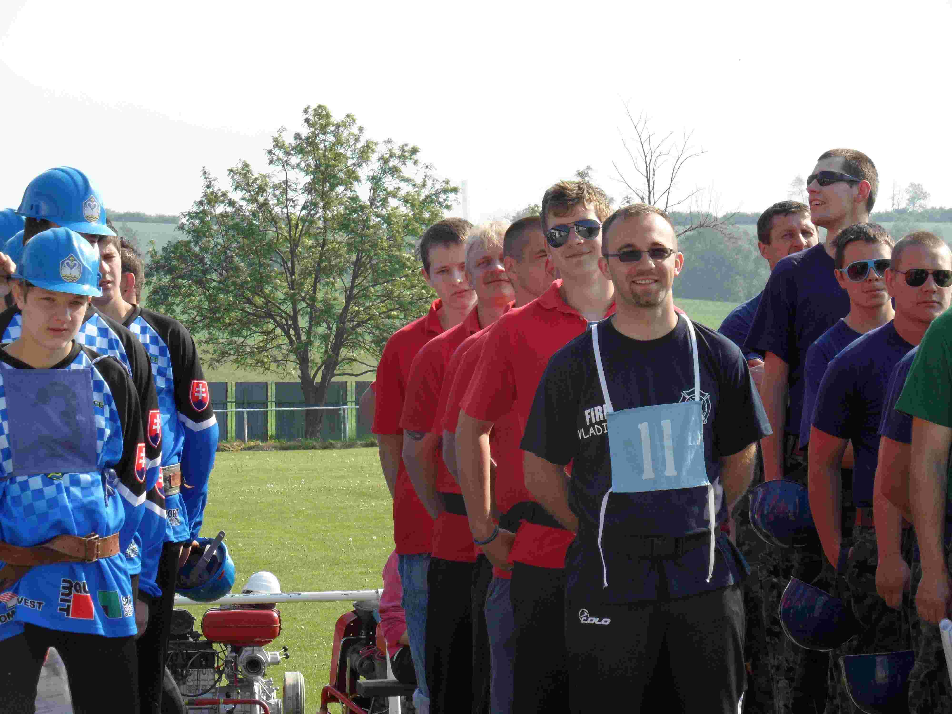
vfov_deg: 8.2
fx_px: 4950
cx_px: 476
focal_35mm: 180
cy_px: 357
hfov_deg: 11.0
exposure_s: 1/180
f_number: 6.2
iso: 80
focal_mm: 29.7
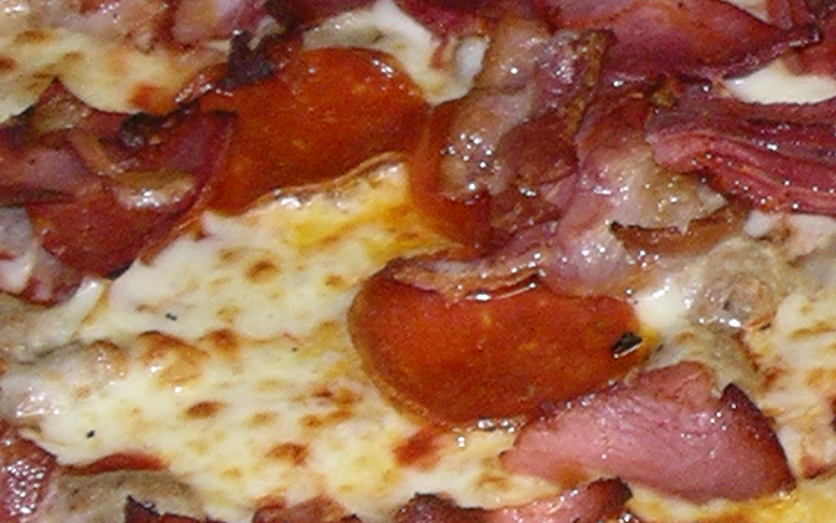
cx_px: 818
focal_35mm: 179
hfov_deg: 11.6
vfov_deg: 7.3
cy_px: 329
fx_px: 4078
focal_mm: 7.8
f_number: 2.8
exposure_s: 1/40
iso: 200
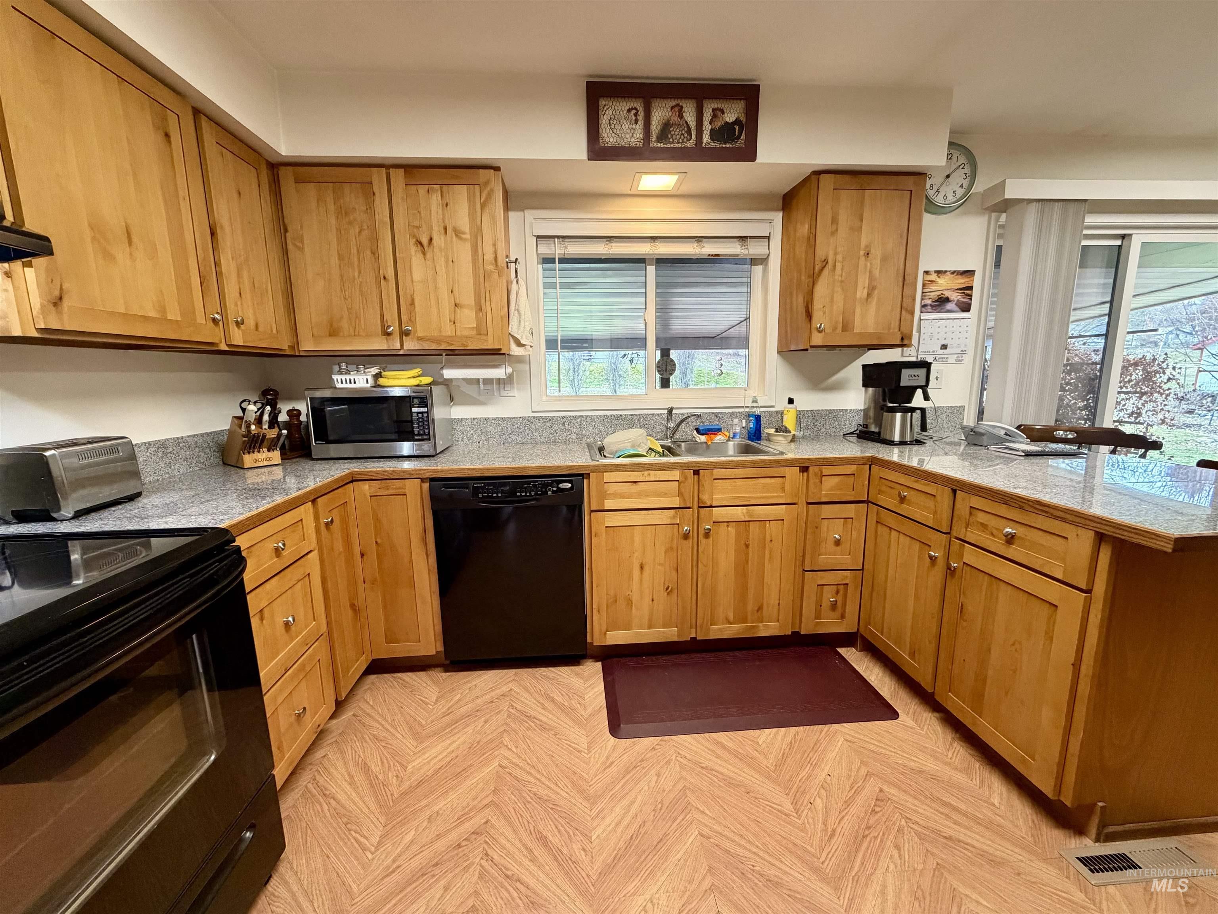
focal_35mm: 14
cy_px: 457
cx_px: 609
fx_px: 493
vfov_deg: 85.7
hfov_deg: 102.1
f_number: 2.2
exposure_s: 1/60
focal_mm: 2.22
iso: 400
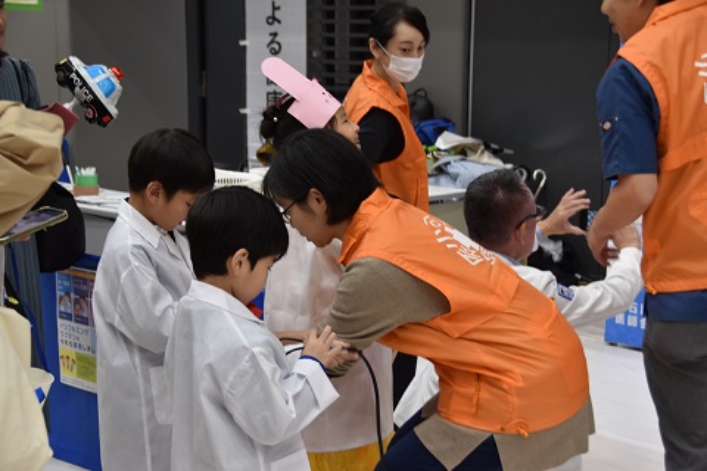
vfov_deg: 19.7
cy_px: 236
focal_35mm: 69
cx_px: 354
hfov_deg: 29.2
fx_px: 1355
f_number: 4.5
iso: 400
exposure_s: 1/60
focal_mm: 46
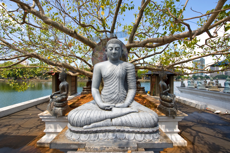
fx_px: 89
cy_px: 76
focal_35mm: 14
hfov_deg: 104.3
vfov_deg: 81.1
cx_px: 115
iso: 100
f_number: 9
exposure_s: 1/125
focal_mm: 14
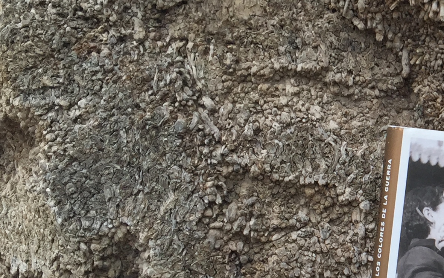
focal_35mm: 85
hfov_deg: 21.6
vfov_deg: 15.4
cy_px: 161
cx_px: 601
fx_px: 1029
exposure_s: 1/482
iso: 32
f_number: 2.2
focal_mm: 4.15
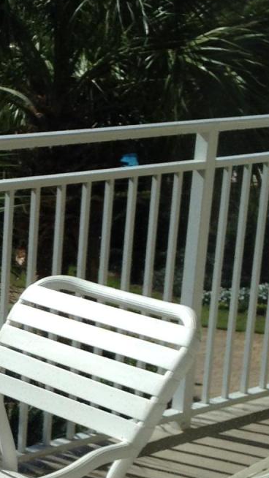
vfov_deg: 19.3
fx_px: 1394
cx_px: -120
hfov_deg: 10.7
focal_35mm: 110
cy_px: 357
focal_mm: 4.12
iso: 50
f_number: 2.4
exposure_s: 1/1130
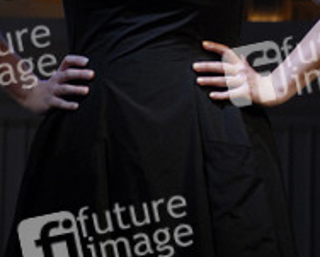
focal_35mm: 434
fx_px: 4117
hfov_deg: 4.5
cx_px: 157
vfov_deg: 3.6
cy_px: -19
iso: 1000
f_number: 5.6
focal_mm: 145
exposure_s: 1/100
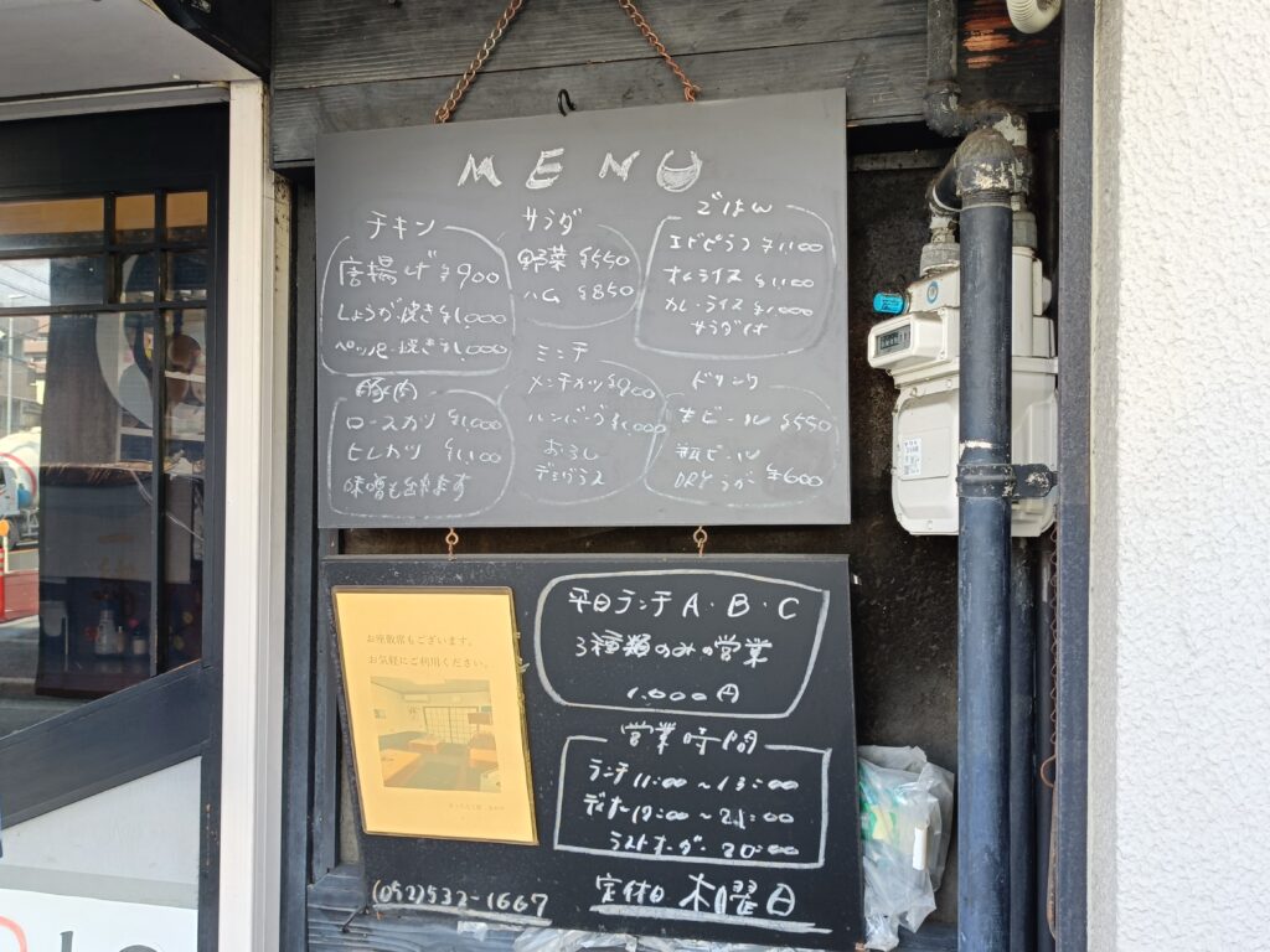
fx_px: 1174
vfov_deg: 44.2
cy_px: 476
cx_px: 635
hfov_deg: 56.8
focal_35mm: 32
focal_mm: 4.7
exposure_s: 1/50
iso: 100
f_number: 1.7
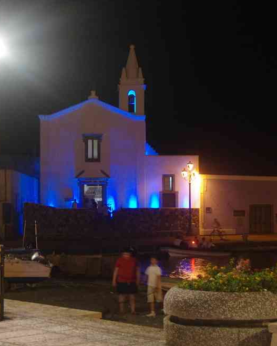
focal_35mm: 75
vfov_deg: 25.5
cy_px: 172
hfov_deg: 20.5
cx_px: 171
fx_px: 766
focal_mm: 35
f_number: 4
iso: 3200
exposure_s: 1/5
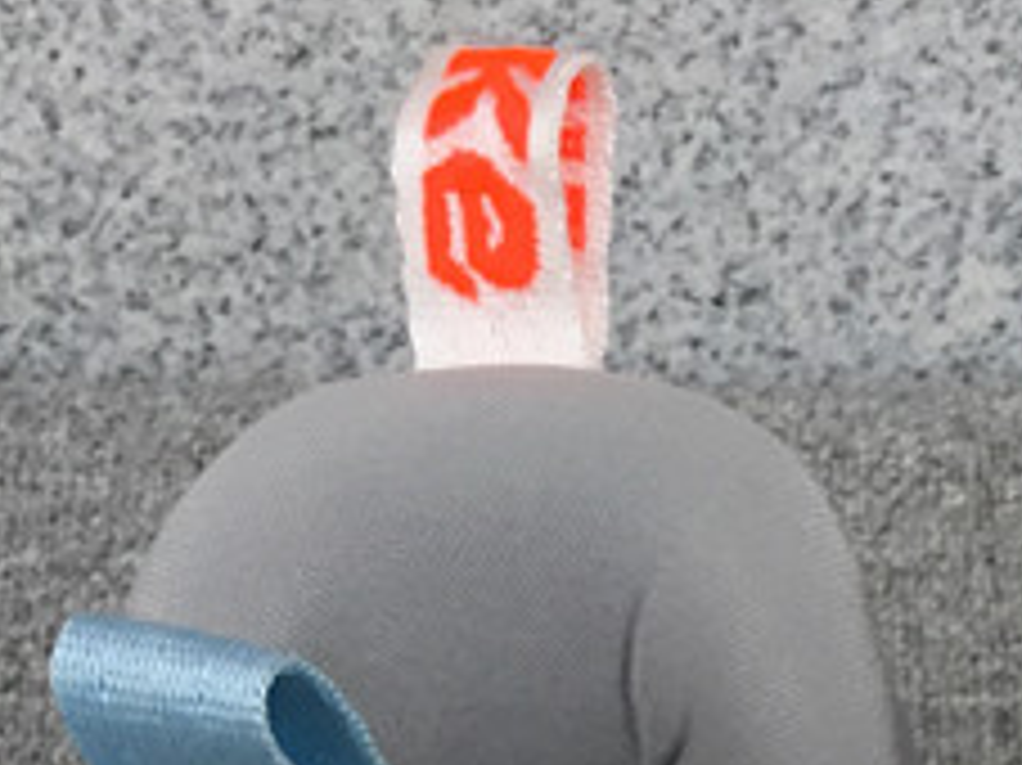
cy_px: 1474
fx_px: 3630
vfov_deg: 11.1
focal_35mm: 123
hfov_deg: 15.7
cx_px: 1027
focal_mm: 3.3
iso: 25
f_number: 2.4
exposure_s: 1/433
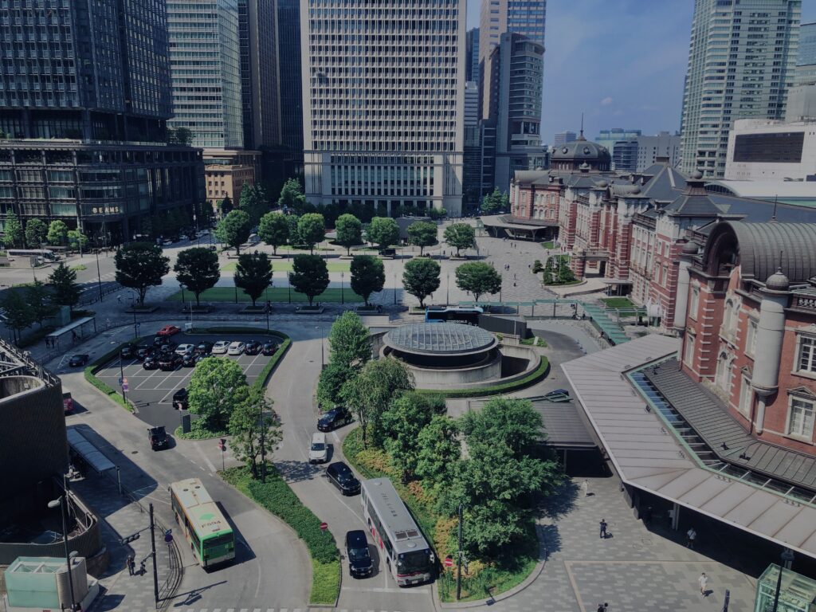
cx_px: 408
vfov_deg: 49.7
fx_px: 660
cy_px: 306
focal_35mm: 28
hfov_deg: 63.4
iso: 20
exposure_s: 1/1453
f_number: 1.8
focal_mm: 3.99
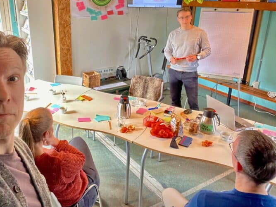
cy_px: 74
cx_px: 94
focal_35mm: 31
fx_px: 247
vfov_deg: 45.0
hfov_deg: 57.2
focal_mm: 2.71
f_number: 2.2
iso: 250
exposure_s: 1/60
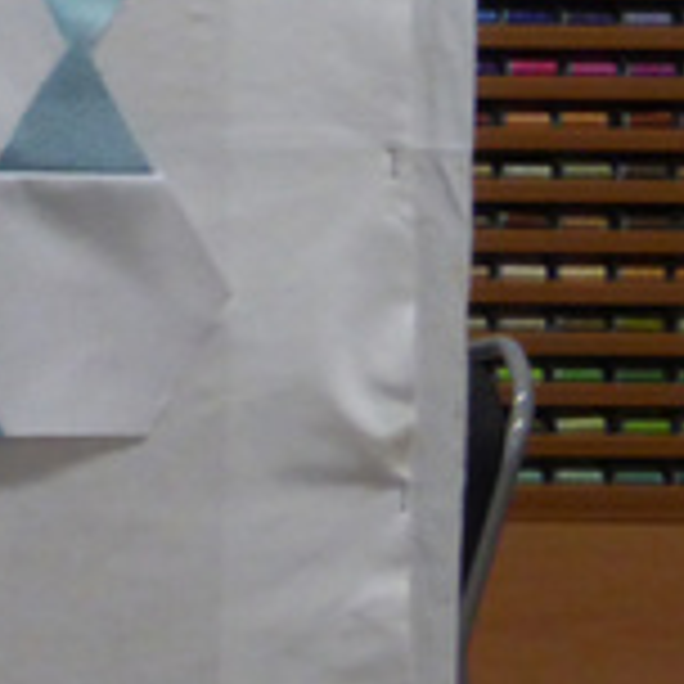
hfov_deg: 6.4
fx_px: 5947
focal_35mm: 266
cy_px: 94
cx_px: -752
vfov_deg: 6.6
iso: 400
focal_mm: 9.7
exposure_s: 1/60
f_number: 4.6
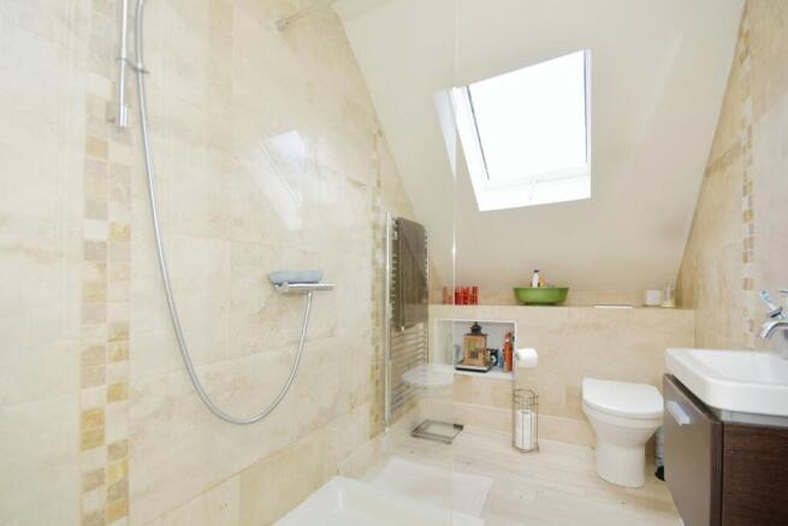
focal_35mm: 15
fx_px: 328
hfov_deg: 100.4
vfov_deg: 77.4
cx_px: 394
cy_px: 263
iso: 400
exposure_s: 1/60
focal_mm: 10
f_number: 8
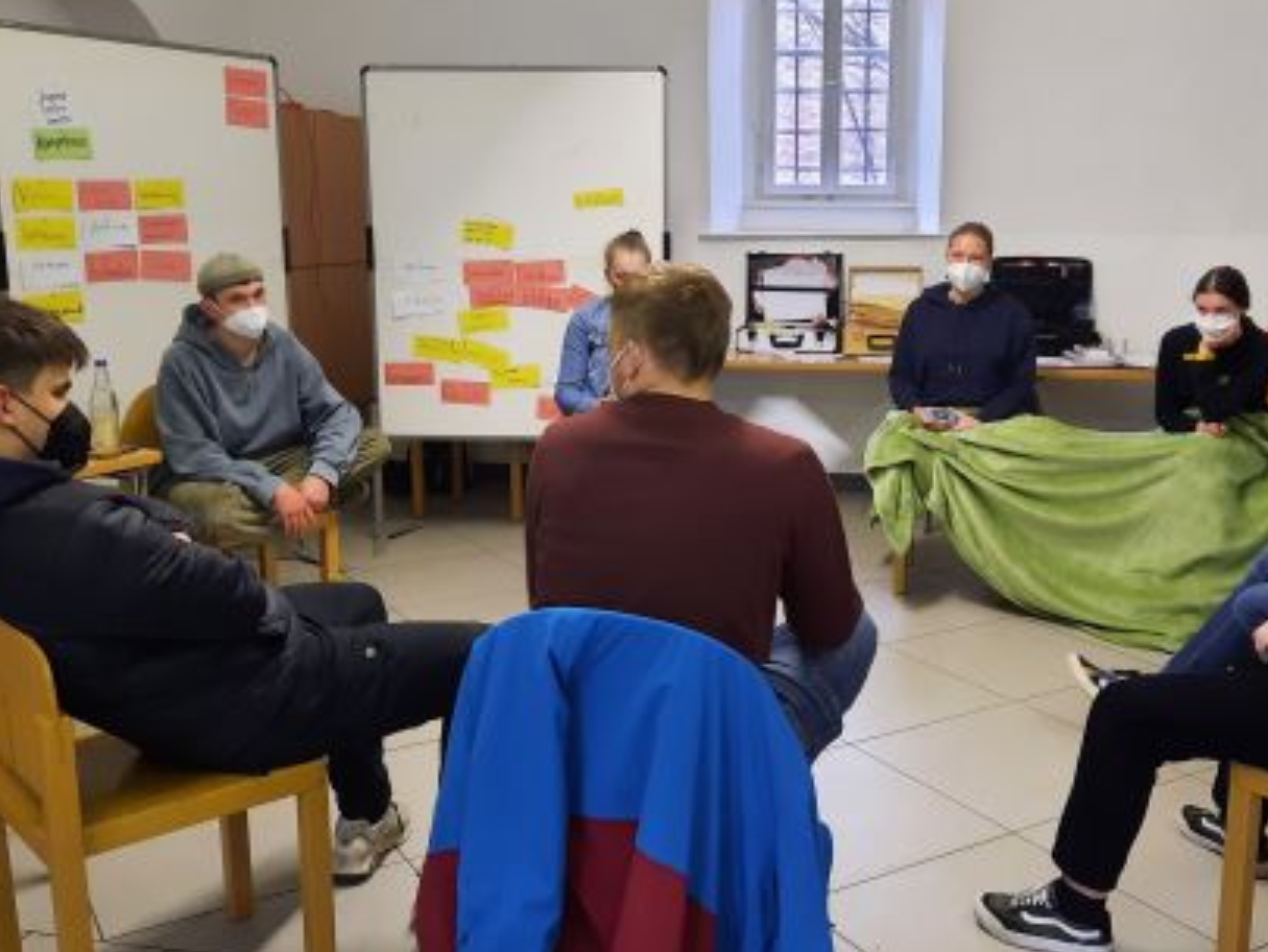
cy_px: 467
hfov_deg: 50.0
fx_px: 1356
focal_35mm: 37
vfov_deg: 38.7
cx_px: 711
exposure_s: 1/25
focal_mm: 4.6
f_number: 2
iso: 400
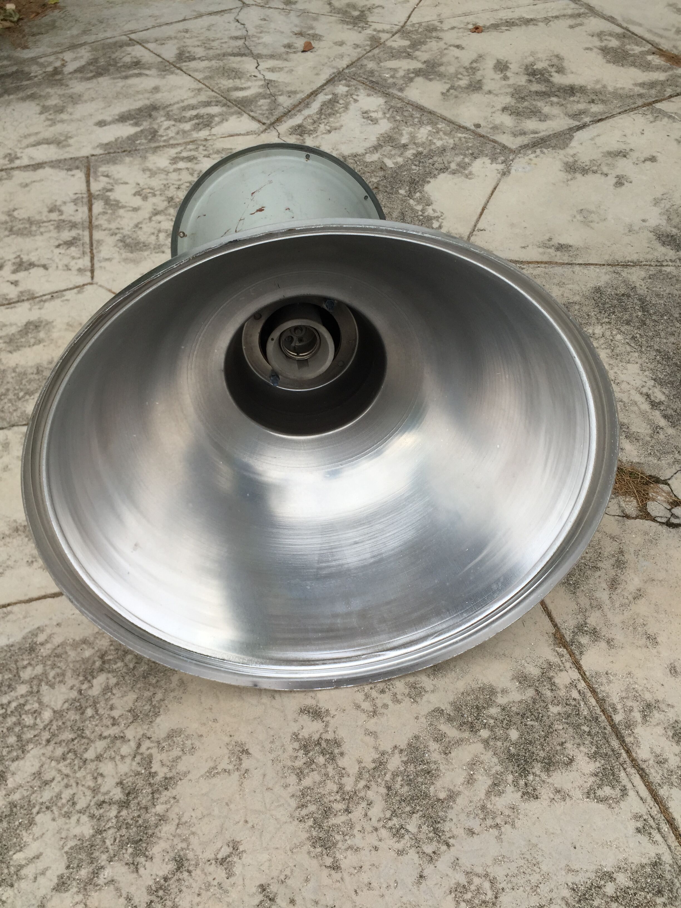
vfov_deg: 61.7
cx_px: 340
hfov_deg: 48.2
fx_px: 761
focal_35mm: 29
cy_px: 454
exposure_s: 1/920
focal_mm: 4.15
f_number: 2.2
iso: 32
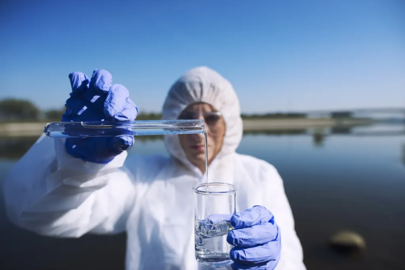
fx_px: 225
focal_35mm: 20
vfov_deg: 61.9
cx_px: 202
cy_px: 135
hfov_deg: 84.0
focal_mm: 20
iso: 250
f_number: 2.8
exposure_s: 1/8000
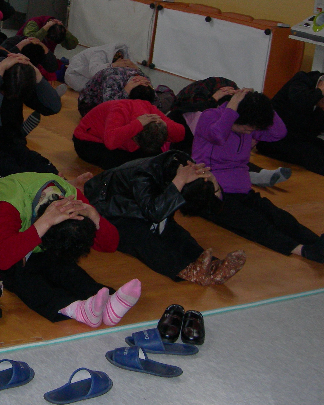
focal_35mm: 77
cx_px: -4
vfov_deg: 24.7
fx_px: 923
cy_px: 148
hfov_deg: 19.3
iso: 200
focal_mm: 7.8
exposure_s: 1/60.1
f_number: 2.8
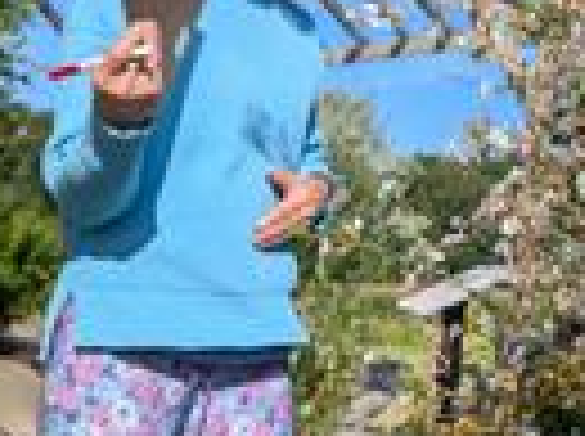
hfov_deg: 25.2
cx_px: 572
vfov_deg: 19.8
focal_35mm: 74
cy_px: 198
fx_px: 1248
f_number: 1.68
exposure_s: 1/1073
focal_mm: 6.9
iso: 21
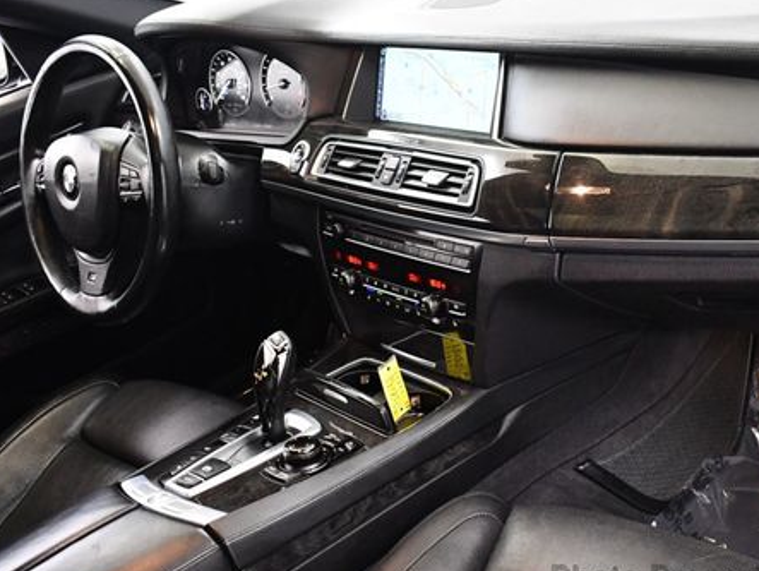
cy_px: 245
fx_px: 1097
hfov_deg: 37.6
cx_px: 531
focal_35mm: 50
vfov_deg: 29.1
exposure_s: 1/80
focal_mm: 18
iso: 3200
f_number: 3.5
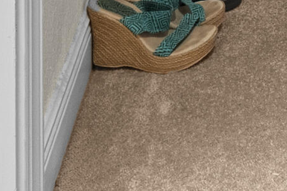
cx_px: 452
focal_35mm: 105
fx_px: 837
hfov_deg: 17.2
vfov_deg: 9.8
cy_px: -392
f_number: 8
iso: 1600
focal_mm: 16
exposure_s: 1/2
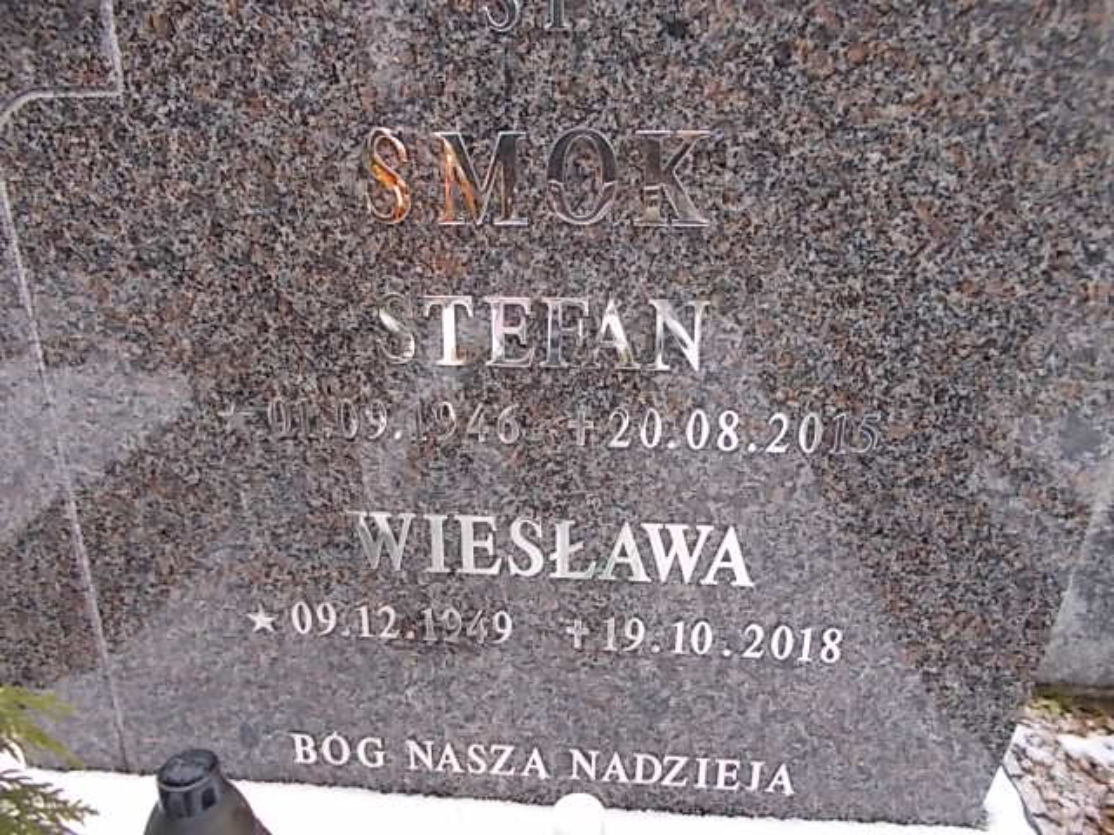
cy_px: 418
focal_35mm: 26
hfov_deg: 67.3
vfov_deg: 53.1
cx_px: 557
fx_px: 837
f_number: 3.2
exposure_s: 1/40
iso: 80
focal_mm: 4.6
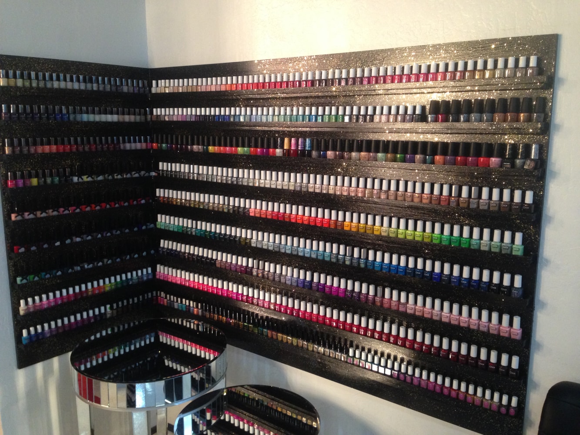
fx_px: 553
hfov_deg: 55.3
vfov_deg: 43.0
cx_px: 290
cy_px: 218
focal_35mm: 33
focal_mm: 4.12
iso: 250
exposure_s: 1/20
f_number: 2.4
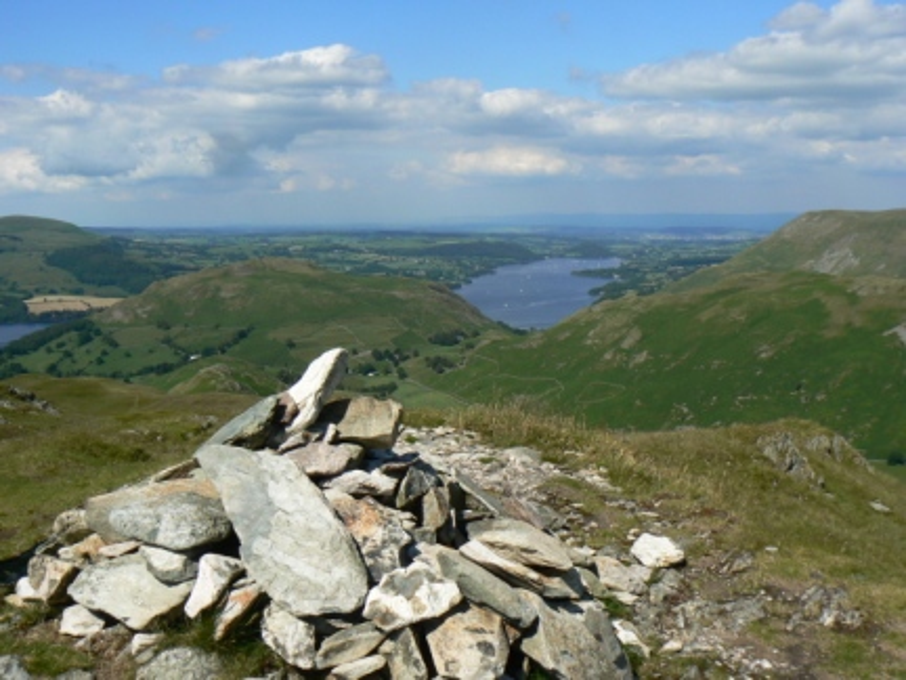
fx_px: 942
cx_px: 453
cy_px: 340
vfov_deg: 39.7
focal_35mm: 36
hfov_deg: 51.4
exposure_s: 1/400
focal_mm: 6
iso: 80
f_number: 8
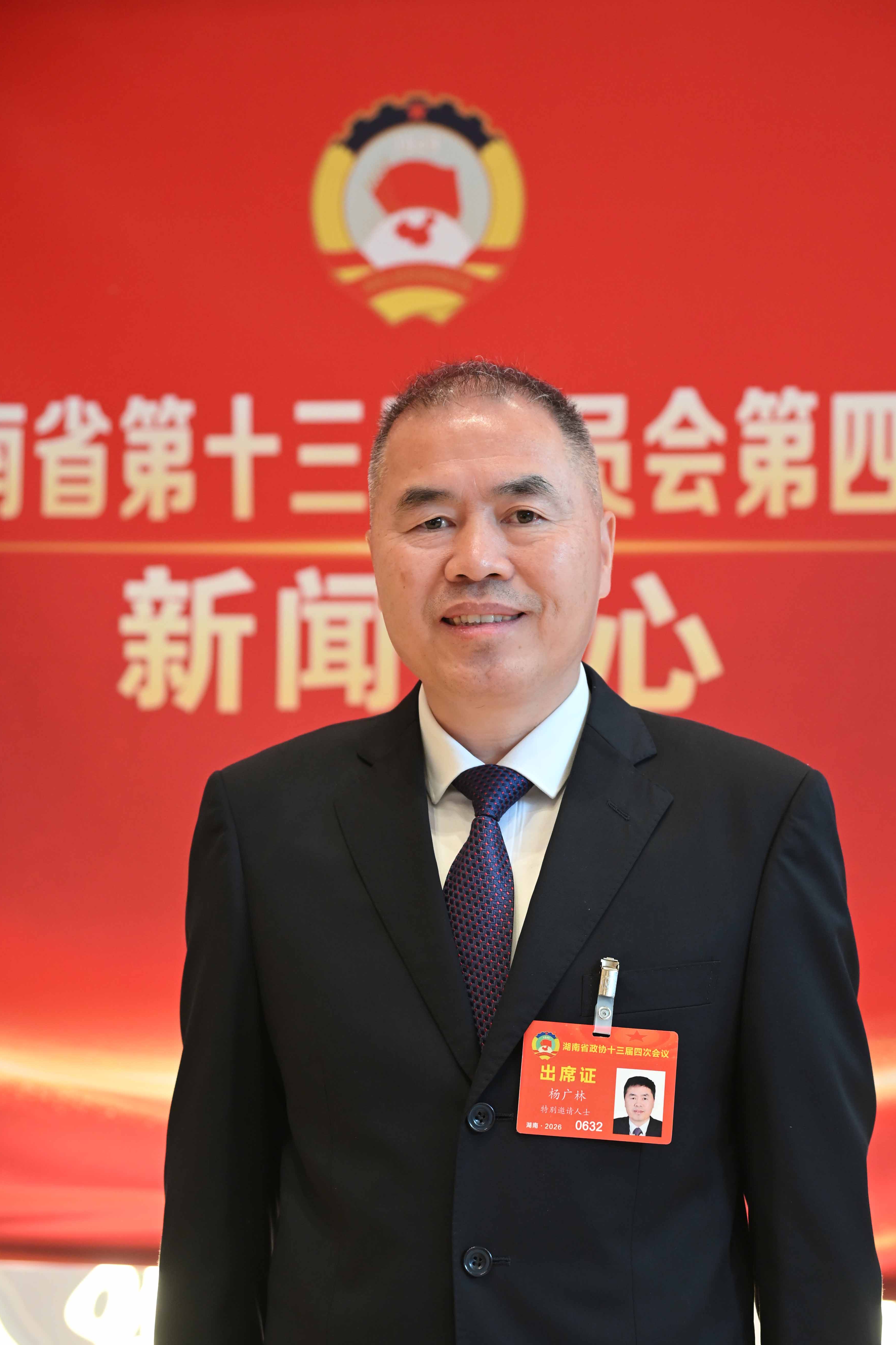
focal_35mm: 68
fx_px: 2539
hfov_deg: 20.0
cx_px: 510
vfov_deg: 29.6
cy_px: 750
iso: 2000
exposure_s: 1/125
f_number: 4
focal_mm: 59
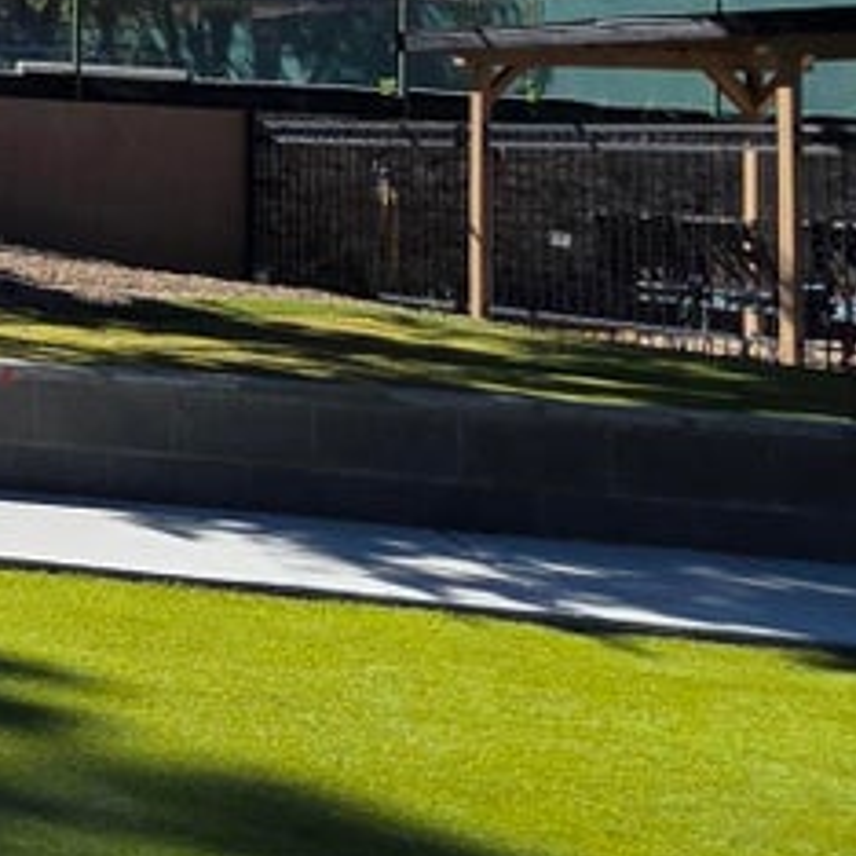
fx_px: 1874
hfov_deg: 18.4
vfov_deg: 24.5
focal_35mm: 67
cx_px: -792
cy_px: 0
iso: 40
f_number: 1.9
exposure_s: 1/1799
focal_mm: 2.2
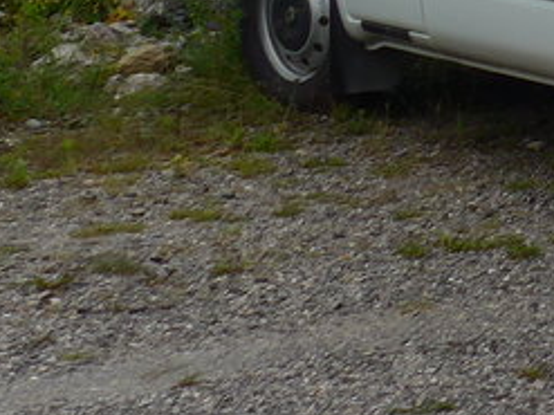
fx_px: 2799
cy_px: -377
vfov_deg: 8.1
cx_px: 1229
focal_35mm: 175
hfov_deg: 10.1
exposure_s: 1/500
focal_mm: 7.5
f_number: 2.8
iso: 80
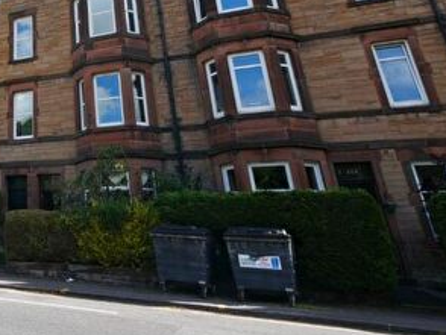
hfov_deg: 40.8
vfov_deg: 36.0
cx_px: -28
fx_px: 490
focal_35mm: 38
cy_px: 49
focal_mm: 8
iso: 200
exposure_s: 1/250
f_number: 6.3
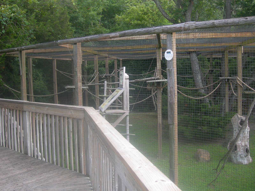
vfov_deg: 37.7
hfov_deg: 49.0
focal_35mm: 38
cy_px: 96
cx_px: 128
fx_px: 280
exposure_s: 1/216
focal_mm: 7.8
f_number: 2.8
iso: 50
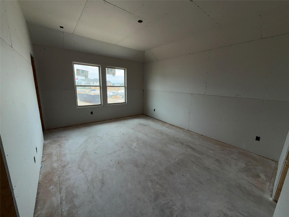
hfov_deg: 102.1
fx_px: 117
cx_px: 144
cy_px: 108
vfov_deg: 85.7
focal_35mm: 14
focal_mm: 2.22
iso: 16
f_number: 2.2
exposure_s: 1/121
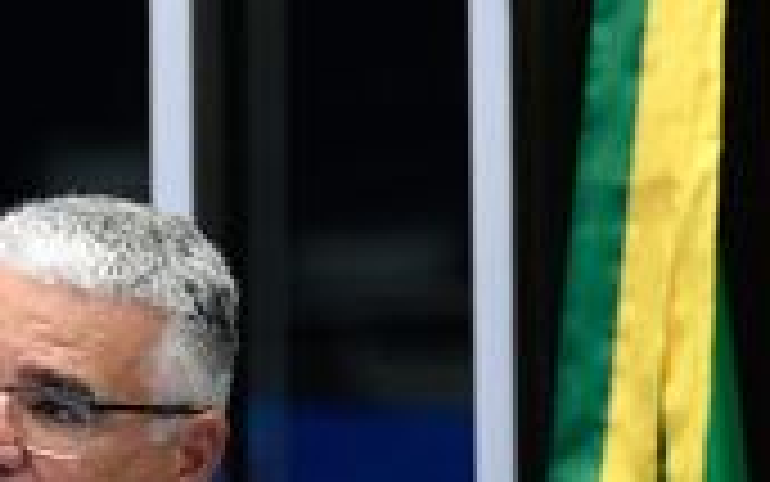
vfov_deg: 3.3
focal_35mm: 400
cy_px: 626
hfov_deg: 5.2
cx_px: 77
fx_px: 8397
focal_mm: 160
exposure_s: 1/160
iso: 6400
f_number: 4
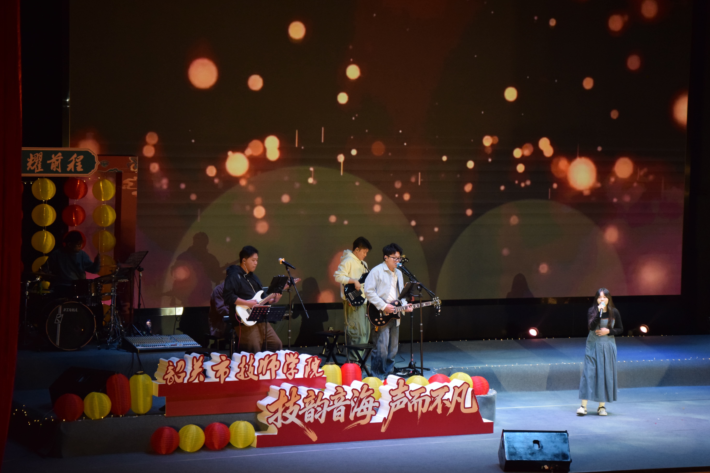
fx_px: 2011
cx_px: 379
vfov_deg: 13.4
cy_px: 220
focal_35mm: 102
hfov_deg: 20.0
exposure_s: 1/250
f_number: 5.3
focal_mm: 62
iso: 1600
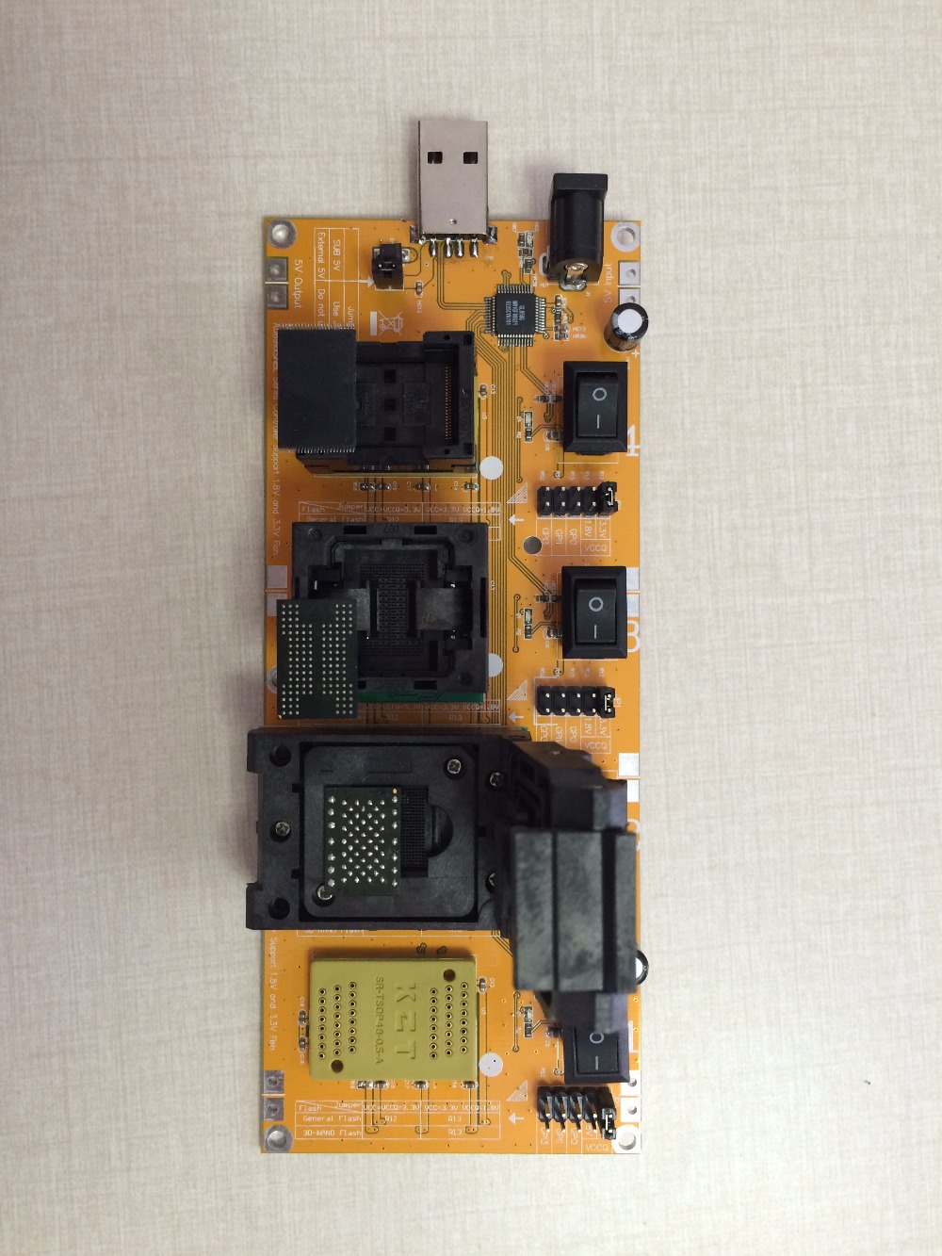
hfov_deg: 48.2
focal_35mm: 29
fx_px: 1052
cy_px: 628
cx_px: 471
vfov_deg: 61.7
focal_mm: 4.15
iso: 100
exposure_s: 1/30
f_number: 2.2
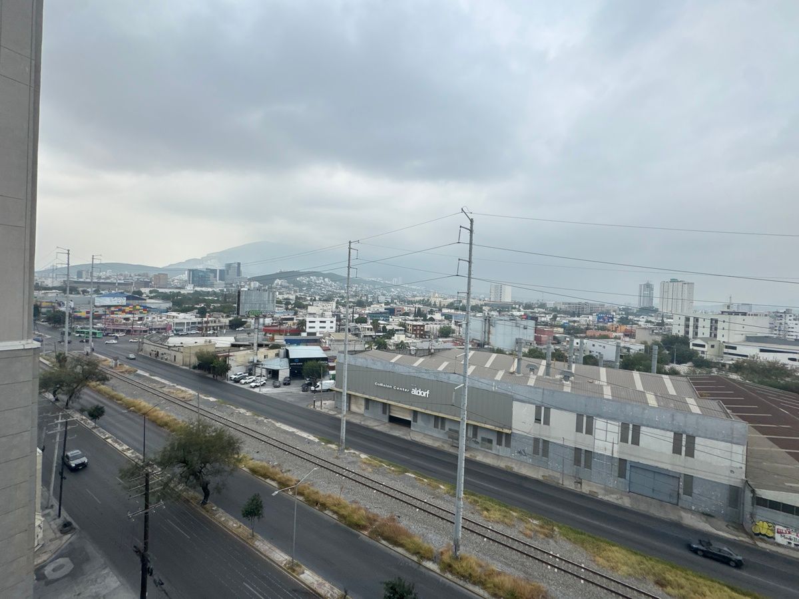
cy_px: 300
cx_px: 400
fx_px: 323
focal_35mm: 14
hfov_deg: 102.1
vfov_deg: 85.7
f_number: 2.2
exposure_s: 1/1506
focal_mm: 2.22
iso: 50
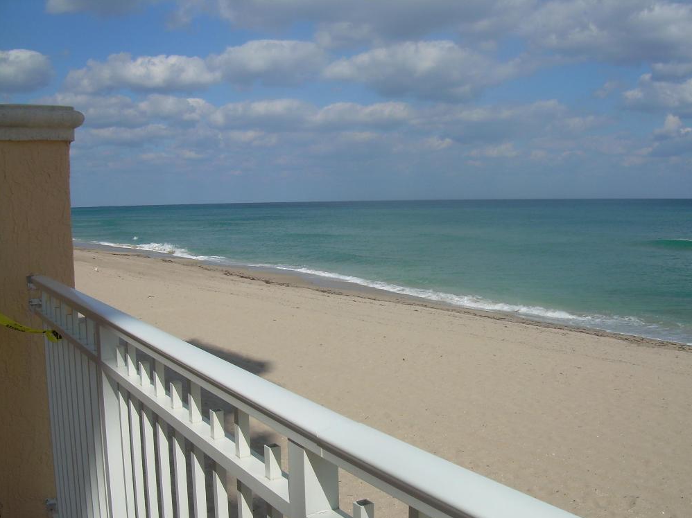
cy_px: 265
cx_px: 353
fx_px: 779
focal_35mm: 39
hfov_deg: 47.9
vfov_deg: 36.8
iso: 50
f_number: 4.6
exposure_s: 1/771
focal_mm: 6.3
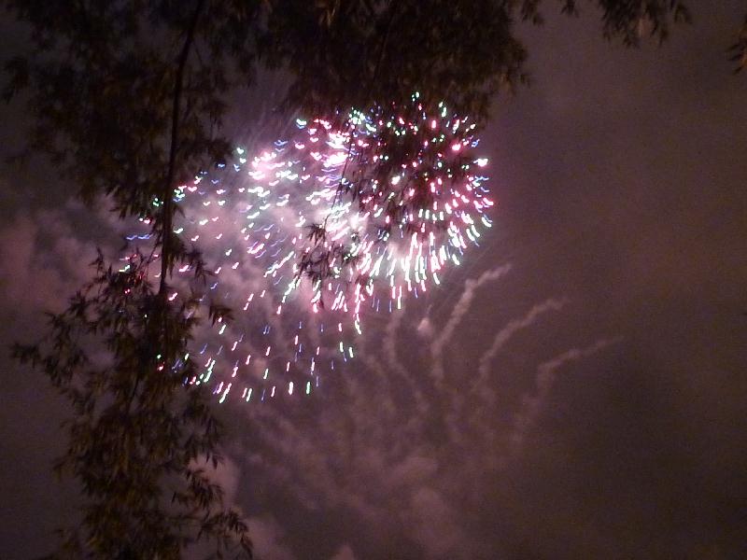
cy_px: 280
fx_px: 971
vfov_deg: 32.2
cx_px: 374
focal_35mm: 45
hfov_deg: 42.1
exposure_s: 1/8
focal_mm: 4.1
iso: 400
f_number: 3.3
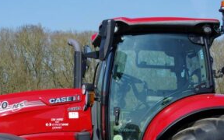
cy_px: 123
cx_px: 101
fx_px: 642
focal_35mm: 105
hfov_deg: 19.8
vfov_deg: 12.4
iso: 100
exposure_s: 1/200
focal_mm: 31
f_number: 8
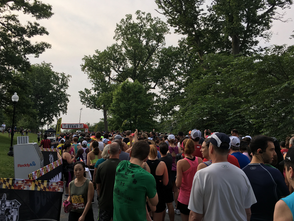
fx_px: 272
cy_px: 117
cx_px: 156
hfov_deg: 56.8
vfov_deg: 44.1
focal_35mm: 32
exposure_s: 1/569
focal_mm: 4.15
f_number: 2.2
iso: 25
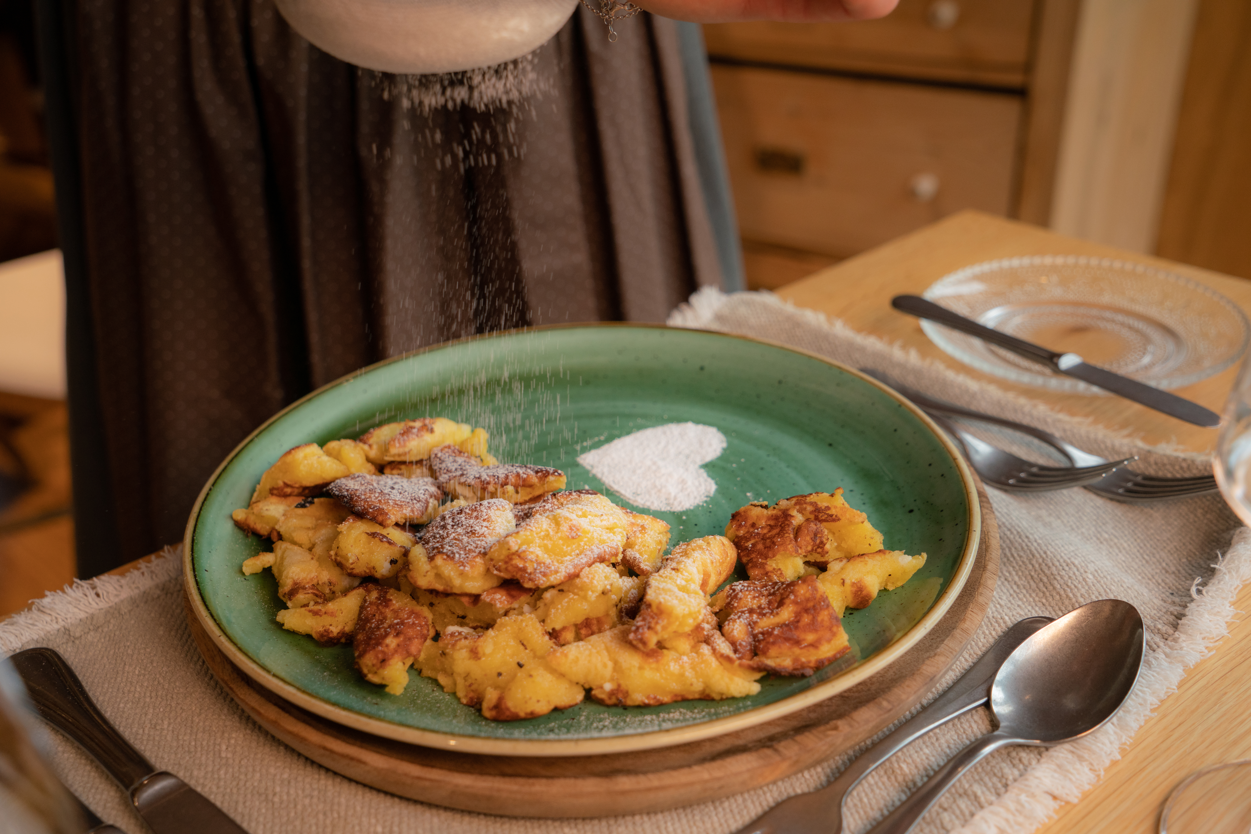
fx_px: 1321
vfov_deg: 35.1
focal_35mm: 38
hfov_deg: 50.7
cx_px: 626
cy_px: 417
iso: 800
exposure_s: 1/200
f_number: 5
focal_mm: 38
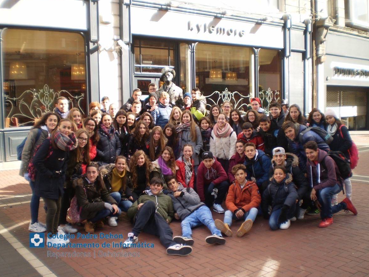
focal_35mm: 37
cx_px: 183
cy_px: 138
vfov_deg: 38.7
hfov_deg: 50.1
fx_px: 394
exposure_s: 1/200
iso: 64
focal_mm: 6.3
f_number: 3.1
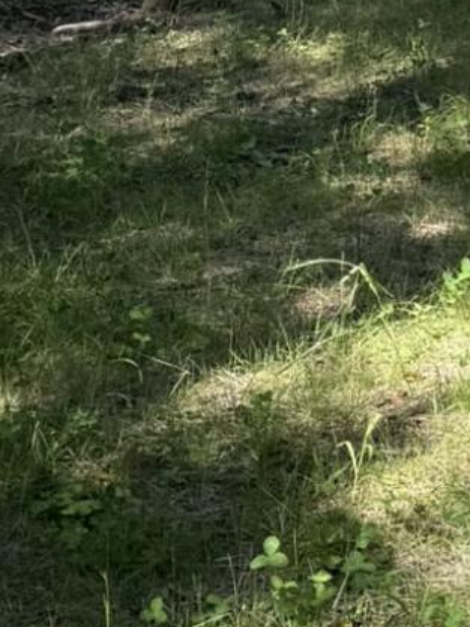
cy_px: -266
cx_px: 860
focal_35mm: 115
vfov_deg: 15.9
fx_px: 2081
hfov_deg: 11.8
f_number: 1.78
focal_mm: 6.76
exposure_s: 1/1005
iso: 100
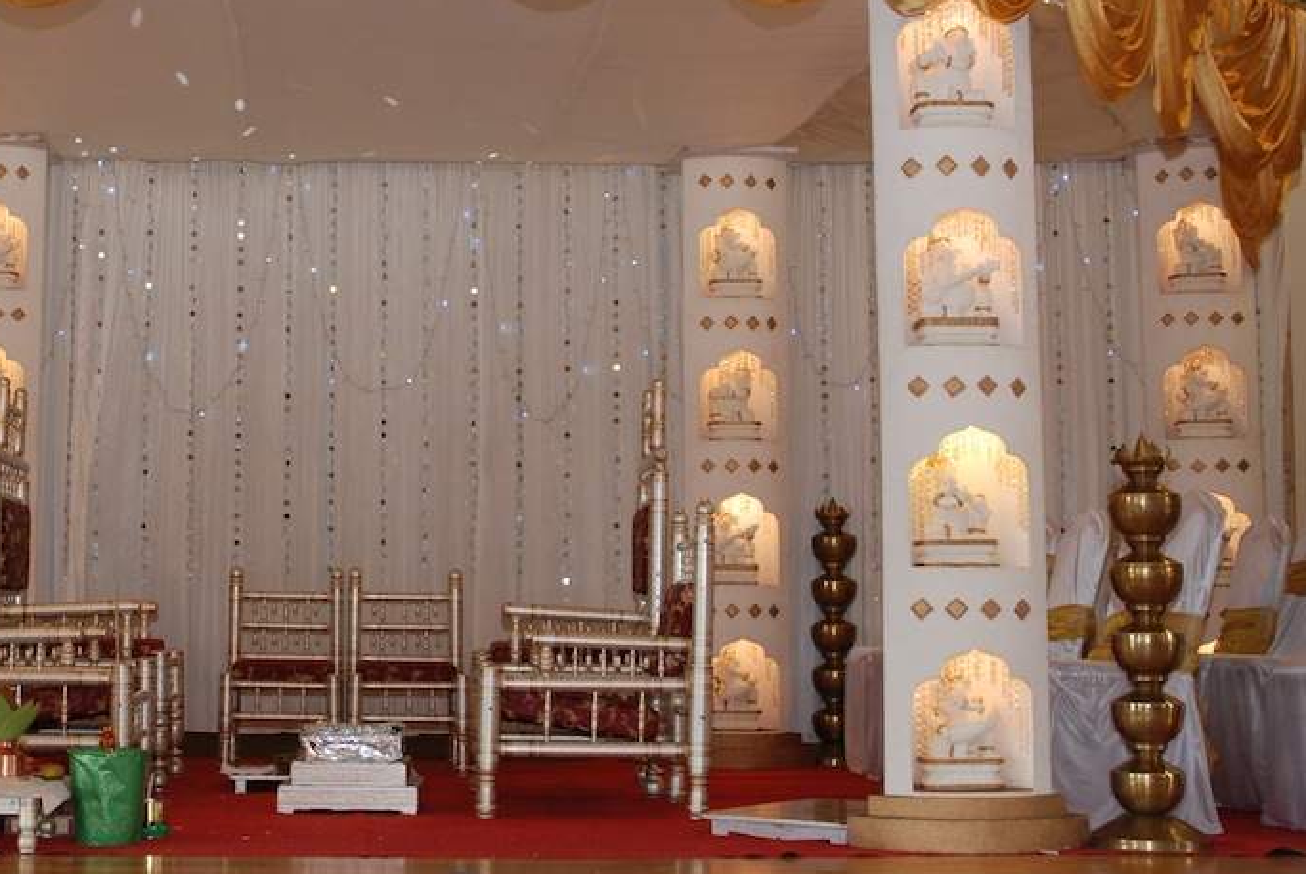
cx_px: 358
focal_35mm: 58
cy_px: 393
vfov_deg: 23.4
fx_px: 2106
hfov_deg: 33.9
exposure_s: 1/60
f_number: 5.6
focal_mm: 22
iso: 400
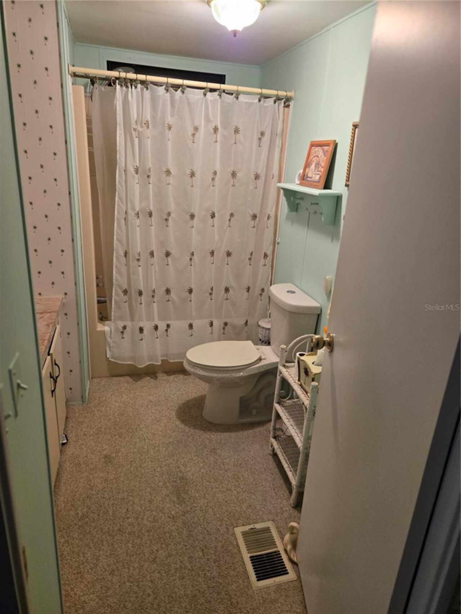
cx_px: 230
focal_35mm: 23
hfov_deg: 58.9
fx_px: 408
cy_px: 307
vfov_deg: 73.9
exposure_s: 1/120
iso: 320
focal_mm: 5.4
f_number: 1.8
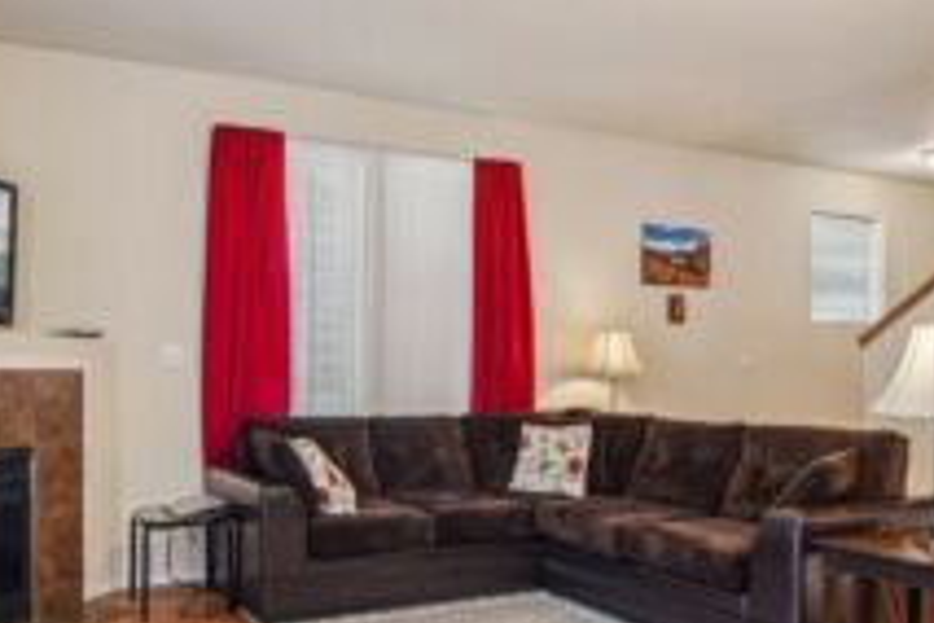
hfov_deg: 61.2
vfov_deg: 43.2
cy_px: 401
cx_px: 355
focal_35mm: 30
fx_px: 778
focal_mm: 16
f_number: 8
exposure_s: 1/13
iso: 1600
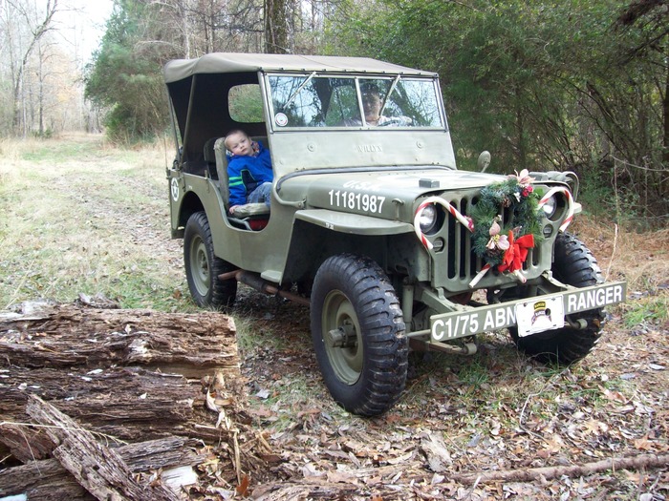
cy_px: 250
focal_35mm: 36
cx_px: 334
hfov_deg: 51.4
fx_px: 696
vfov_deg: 39.7
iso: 80
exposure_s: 1/110
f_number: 2.7
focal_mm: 6
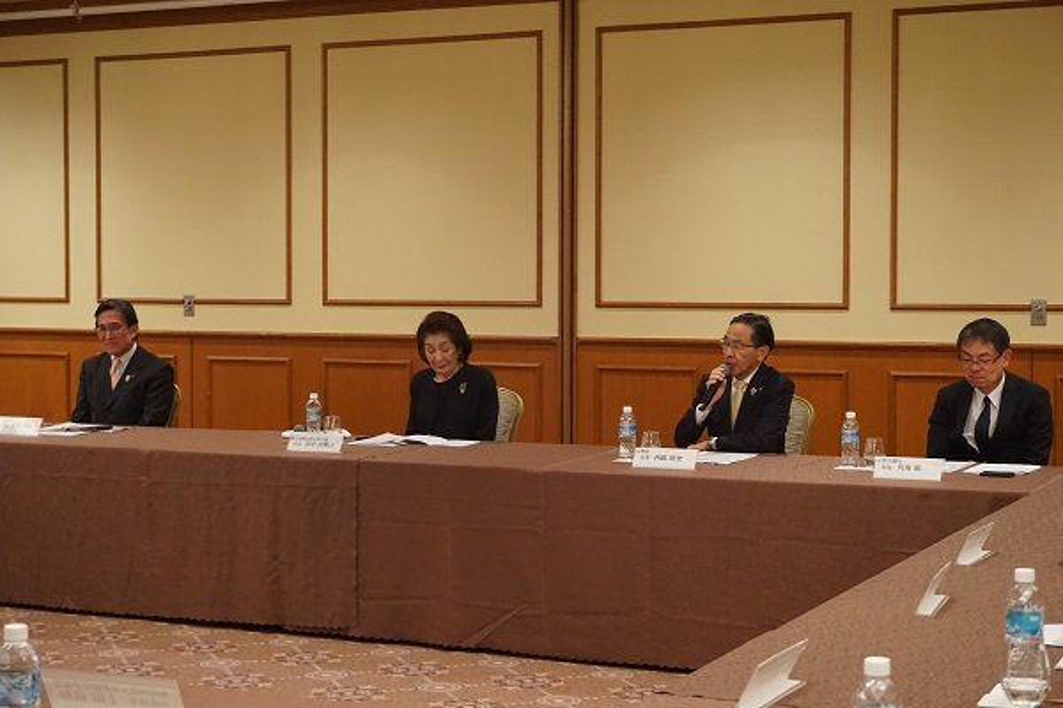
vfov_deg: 22.1
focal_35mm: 62
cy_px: 354
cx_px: 532
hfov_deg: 32.6
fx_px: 1816
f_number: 5.6
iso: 3200
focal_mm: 41
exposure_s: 1/80
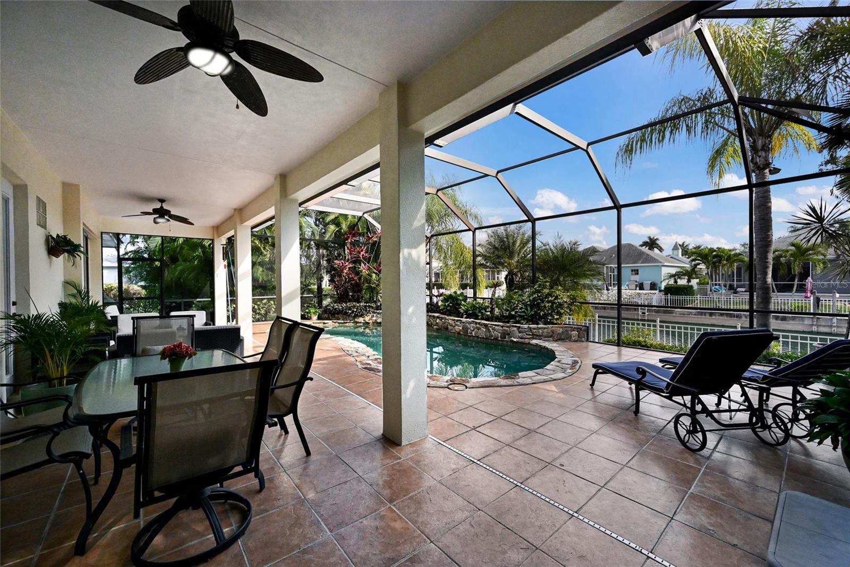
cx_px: 425
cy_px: 284
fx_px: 330
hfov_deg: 104.3
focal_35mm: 14
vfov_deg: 81.2
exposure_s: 1/1250
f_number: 8
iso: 3200
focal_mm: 14
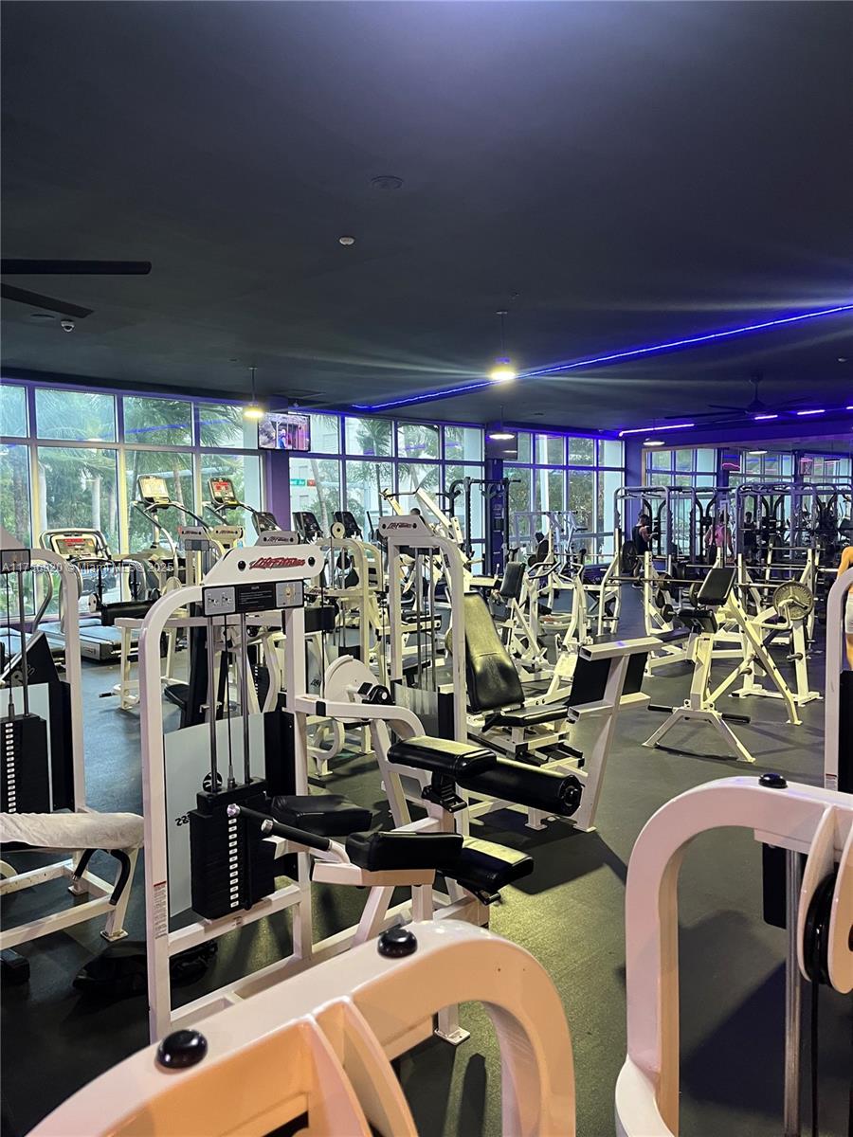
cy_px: 568
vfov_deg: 67.3
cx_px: 426
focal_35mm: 26
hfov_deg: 53.1
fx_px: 854
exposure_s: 1/60
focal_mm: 5.1
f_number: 1.6
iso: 320
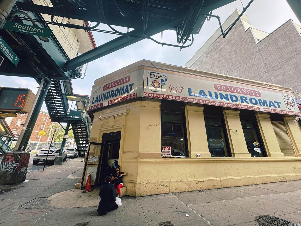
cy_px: 107
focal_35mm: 15
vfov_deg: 81.7
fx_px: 130
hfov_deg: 98.1
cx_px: 159
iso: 40
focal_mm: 2.22
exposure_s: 1/171
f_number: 2.2
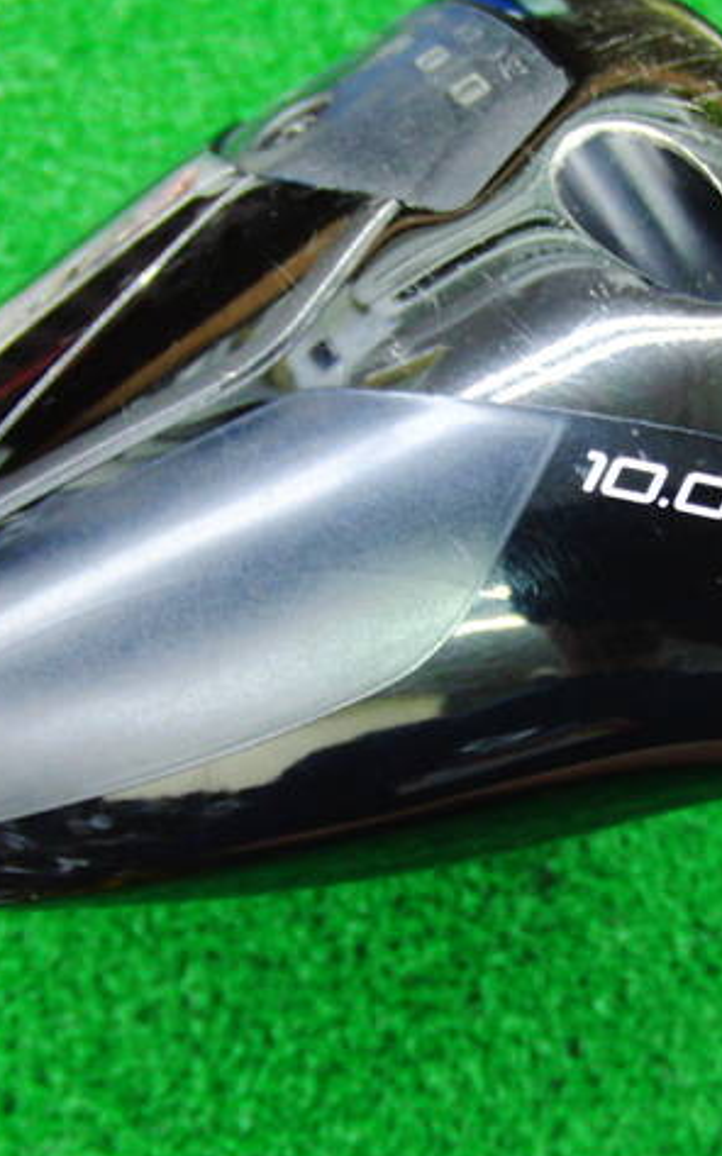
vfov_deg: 38.2
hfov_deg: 23.7
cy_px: 580
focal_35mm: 53
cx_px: 668
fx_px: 1670
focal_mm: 6.42
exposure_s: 1/15
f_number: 3.6
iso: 400
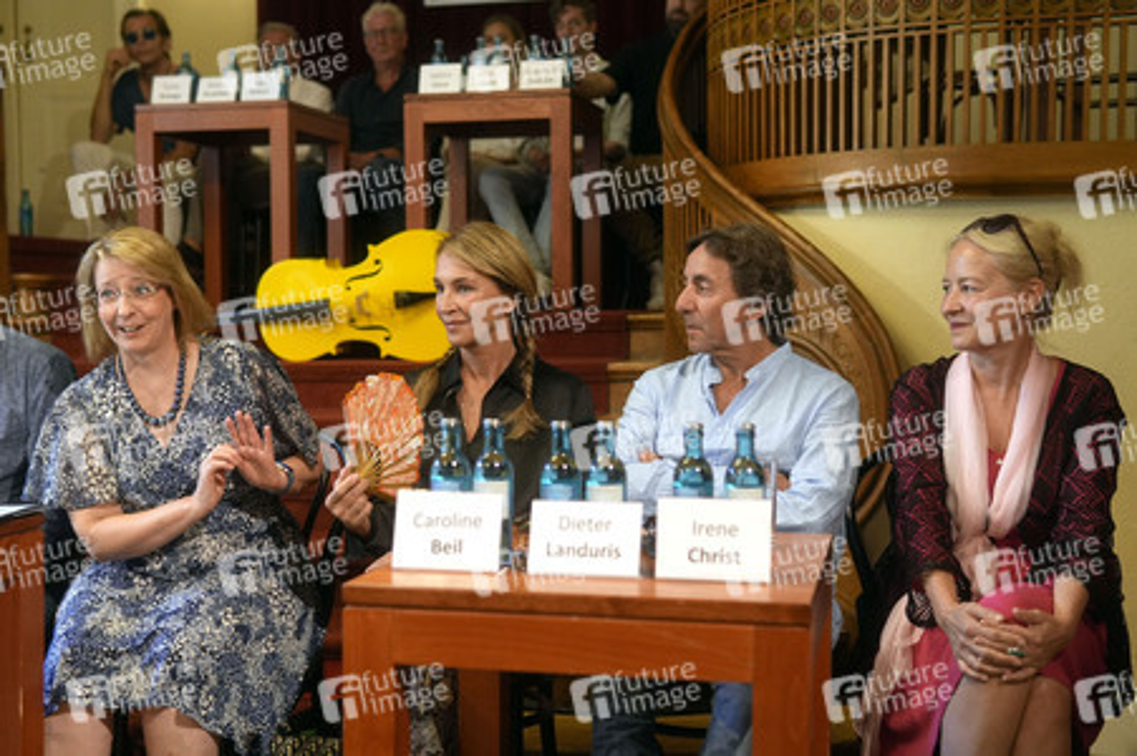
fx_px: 1420
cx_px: 568
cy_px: 378
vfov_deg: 29.8
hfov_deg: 43.6
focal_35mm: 45
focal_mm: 30
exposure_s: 1/200
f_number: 2
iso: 640
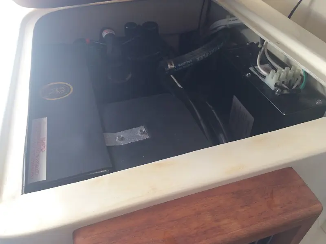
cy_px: 122
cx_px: 163
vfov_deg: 48.2
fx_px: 273
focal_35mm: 29
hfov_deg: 61.7
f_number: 2.2
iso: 32
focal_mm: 4.15
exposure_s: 1/60
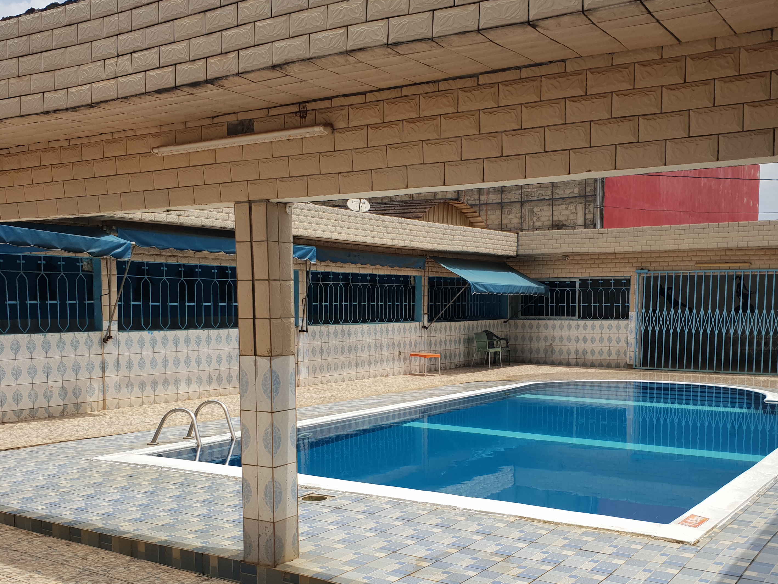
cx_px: 430
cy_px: 390
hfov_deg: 50.0
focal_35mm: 37
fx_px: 832
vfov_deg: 38.2
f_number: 2.4
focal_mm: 4.3
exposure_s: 1/2079
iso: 50
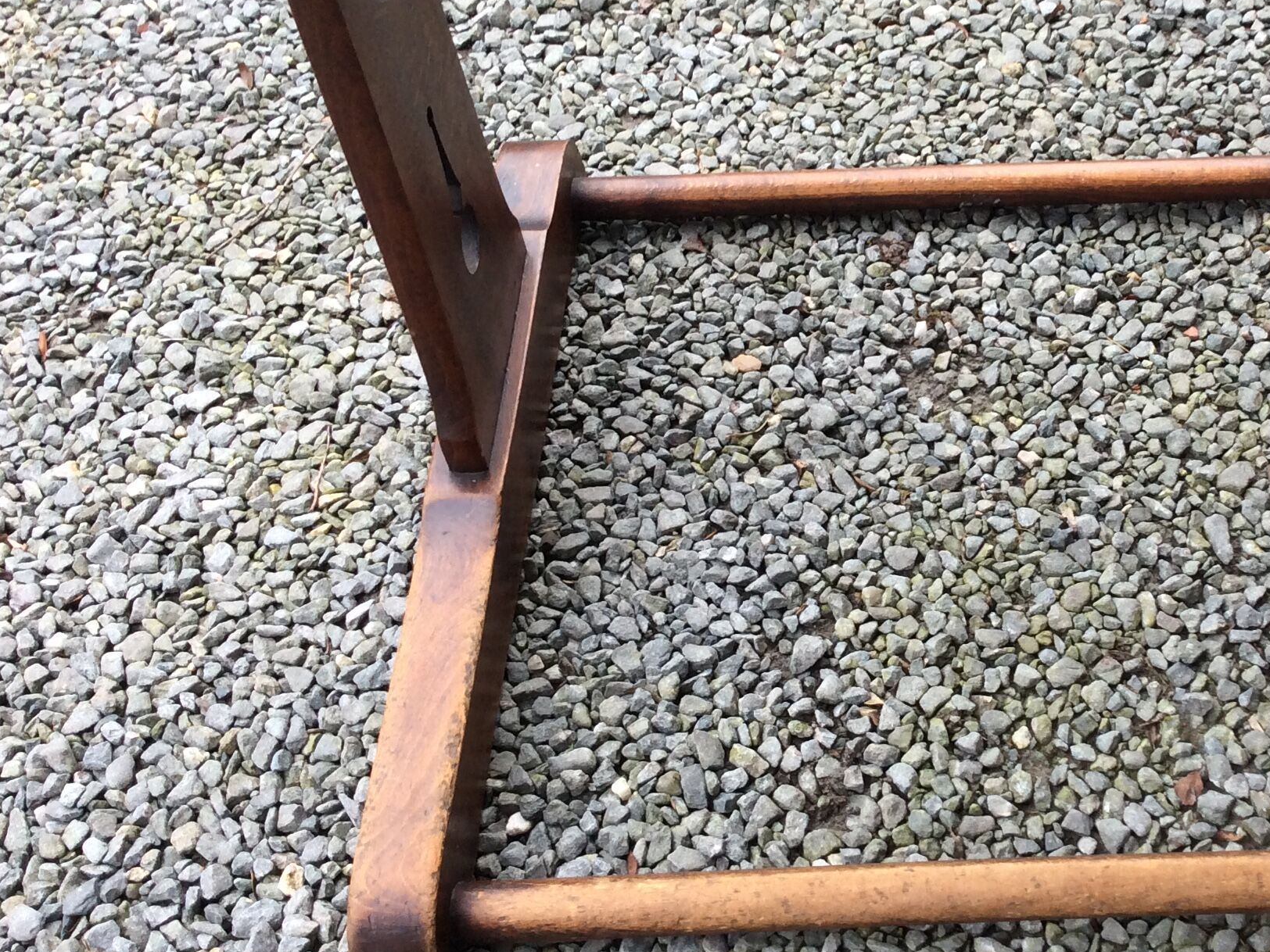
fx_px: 1871
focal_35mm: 51
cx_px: 963
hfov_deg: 36.6
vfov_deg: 28.5
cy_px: 363
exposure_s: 1/100
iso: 40
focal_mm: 3.3
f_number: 2.4
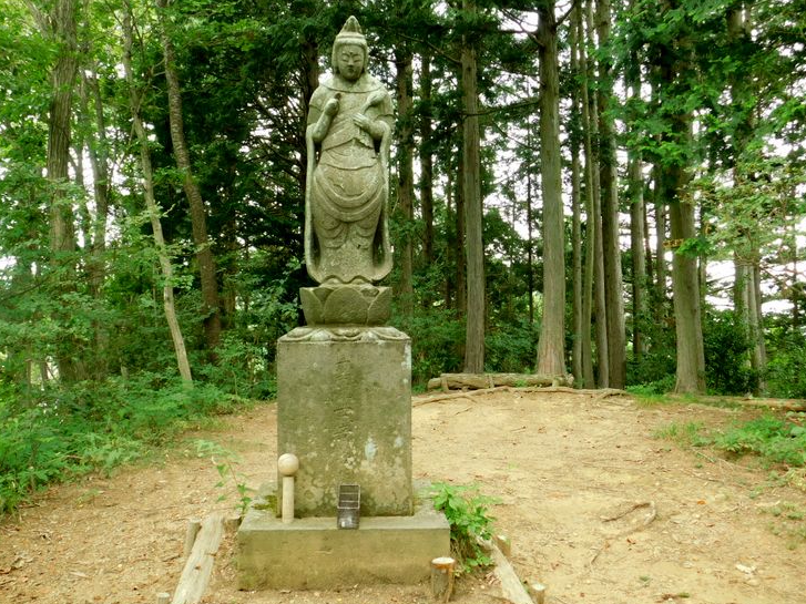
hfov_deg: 55.4
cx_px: 396
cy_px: 305
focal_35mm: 33
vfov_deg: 42.9
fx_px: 768
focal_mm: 5.3
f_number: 3.2
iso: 140
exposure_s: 1/30
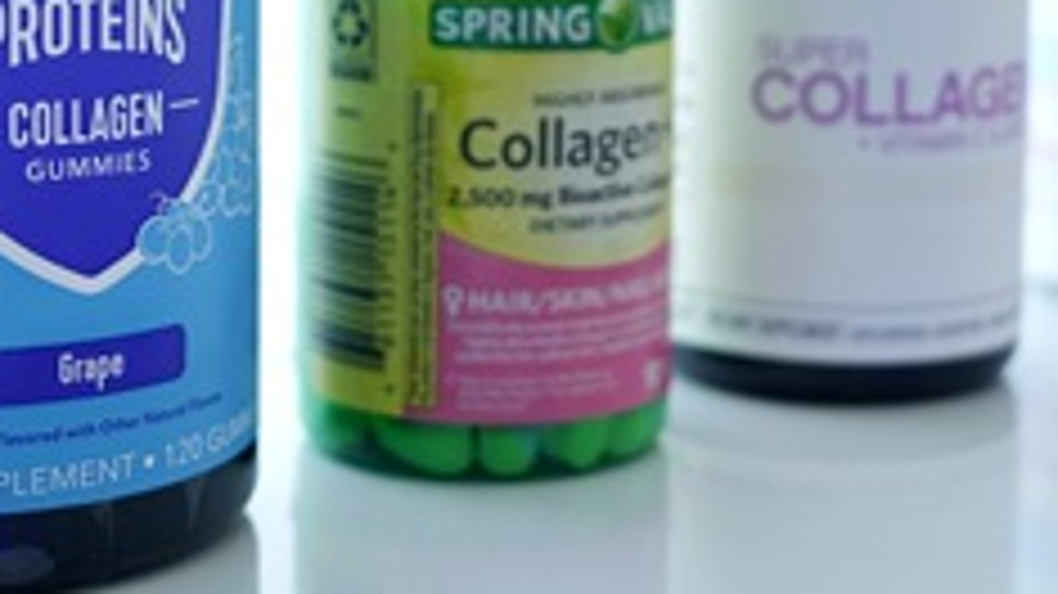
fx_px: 2496
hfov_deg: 23.8
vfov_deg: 13.2
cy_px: -115
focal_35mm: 89
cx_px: 342
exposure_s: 1/125
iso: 200
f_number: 2.8
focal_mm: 25
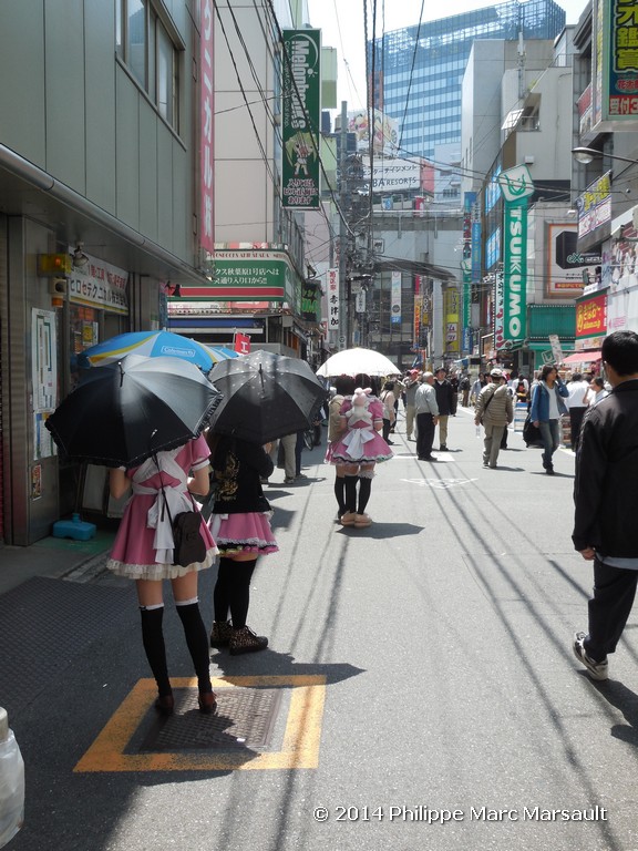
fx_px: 983
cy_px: 426
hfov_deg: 36.0
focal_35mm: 40
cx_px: 319
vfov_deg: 46.8
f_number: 3.6
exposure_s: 1/640
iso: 125
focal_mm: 7.1
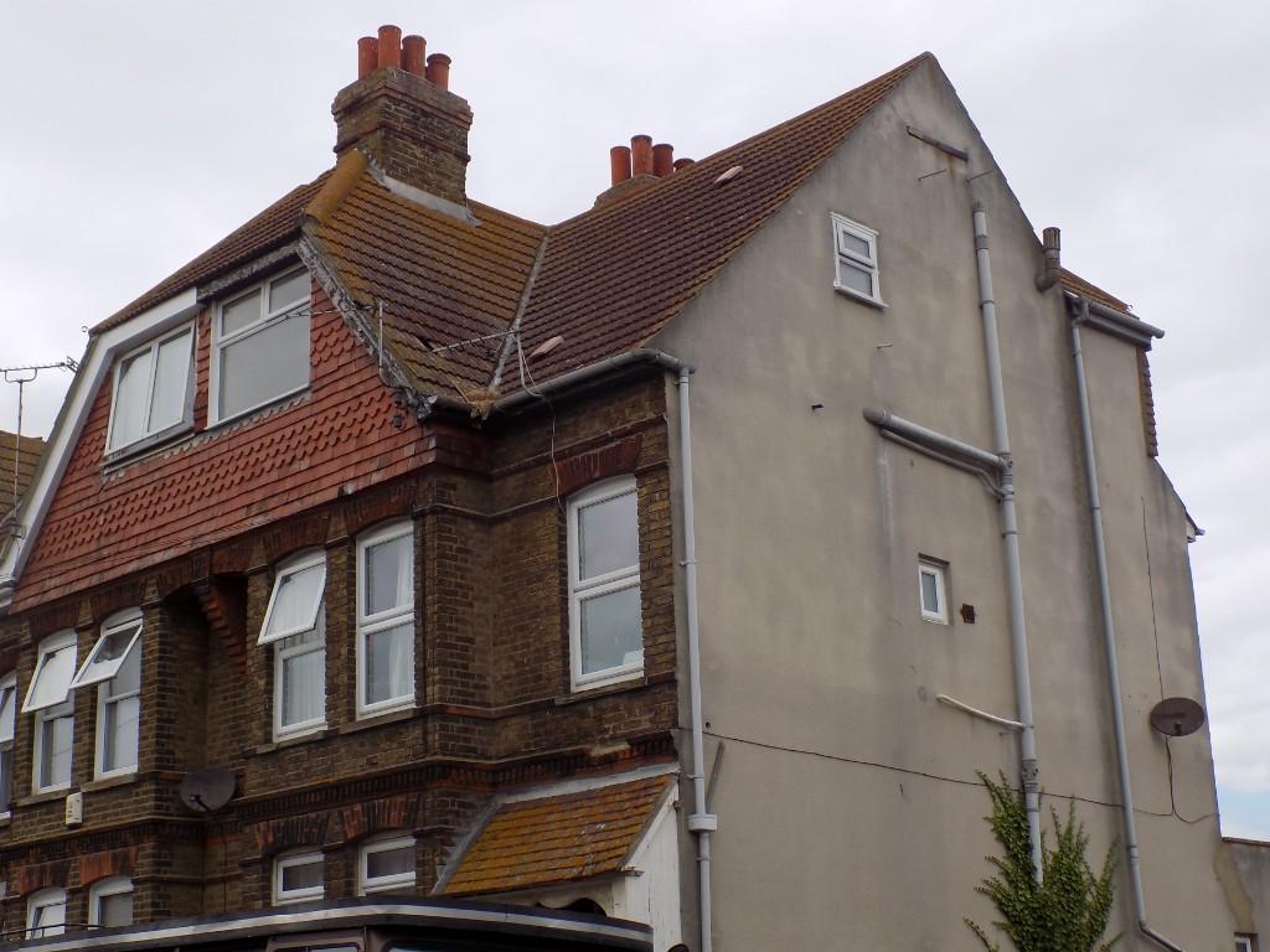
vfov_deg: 28.0
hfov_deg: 36.8
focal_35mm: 52
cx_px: 635
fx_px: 1908
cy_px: 476
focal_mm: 9.3
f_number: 3.9
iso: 80
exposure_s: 1/500
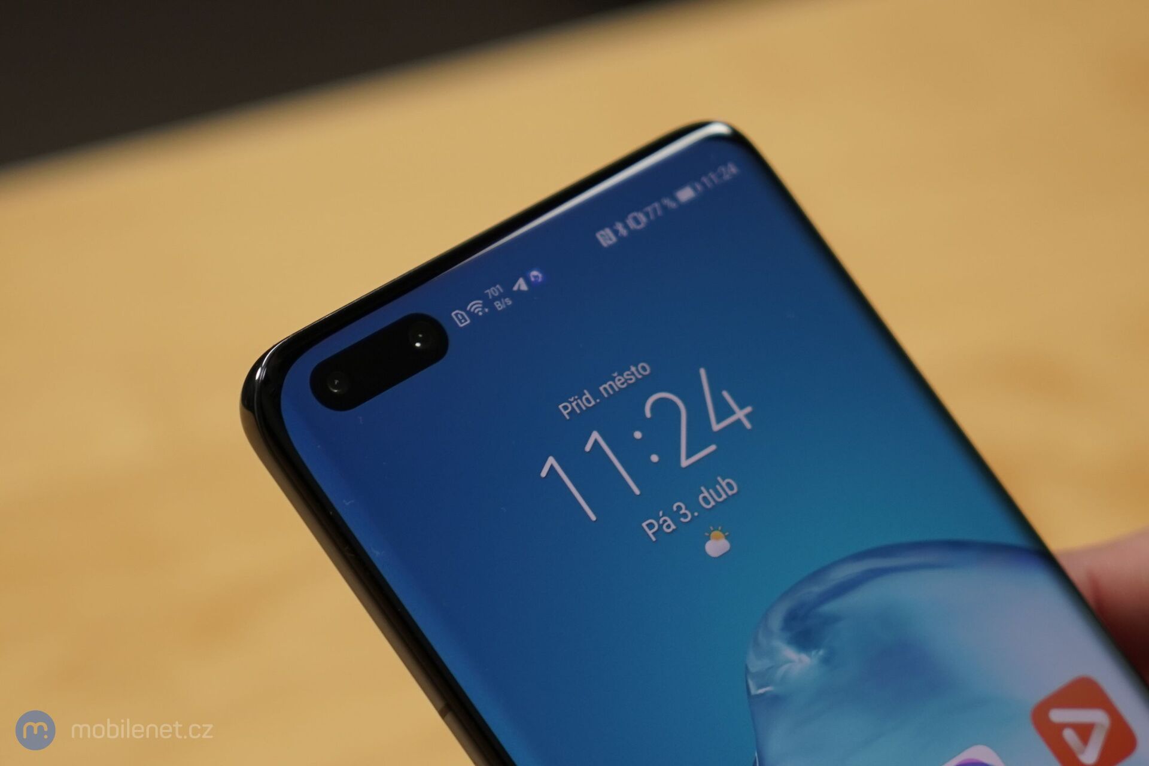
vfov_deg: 19.5
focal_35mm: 70
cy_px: 383
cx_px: 574
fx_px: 2234
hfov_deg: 28.8
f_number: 4
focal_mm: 70
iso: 400
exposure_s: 1/125
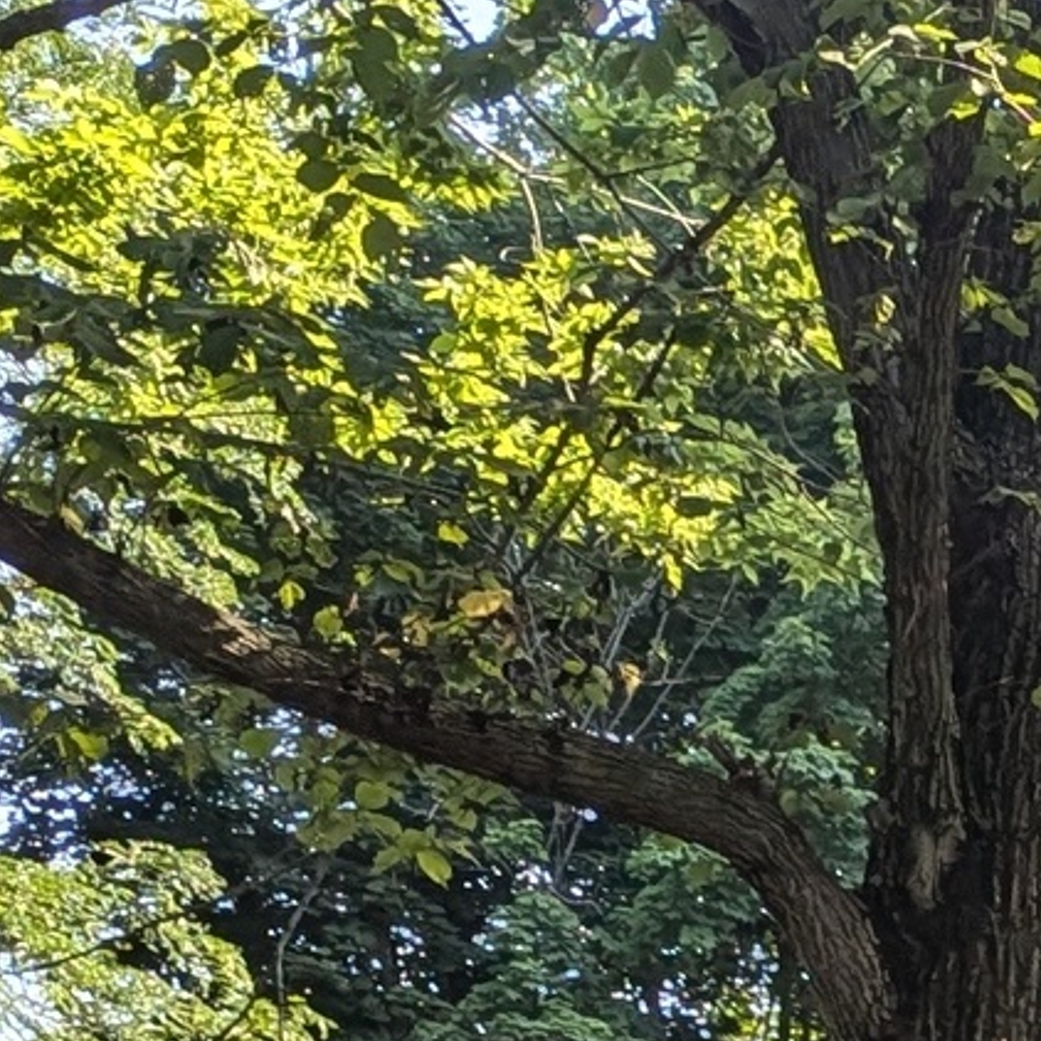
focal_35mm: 154
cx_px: 3064
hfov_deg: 9.2
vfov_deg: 10.3
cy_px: 2215
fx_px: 5240
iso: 39
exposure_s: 1/363
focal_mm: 6.81
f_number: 1.85
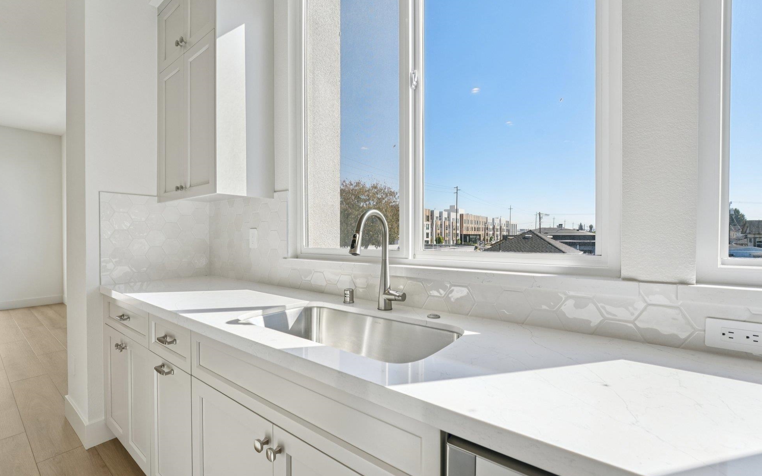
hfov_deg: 101.4
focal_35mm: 15
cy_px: 233
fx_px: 311
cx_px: 365
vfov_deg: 74.8
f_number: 8
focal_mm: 14
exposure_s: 1/200
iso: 640
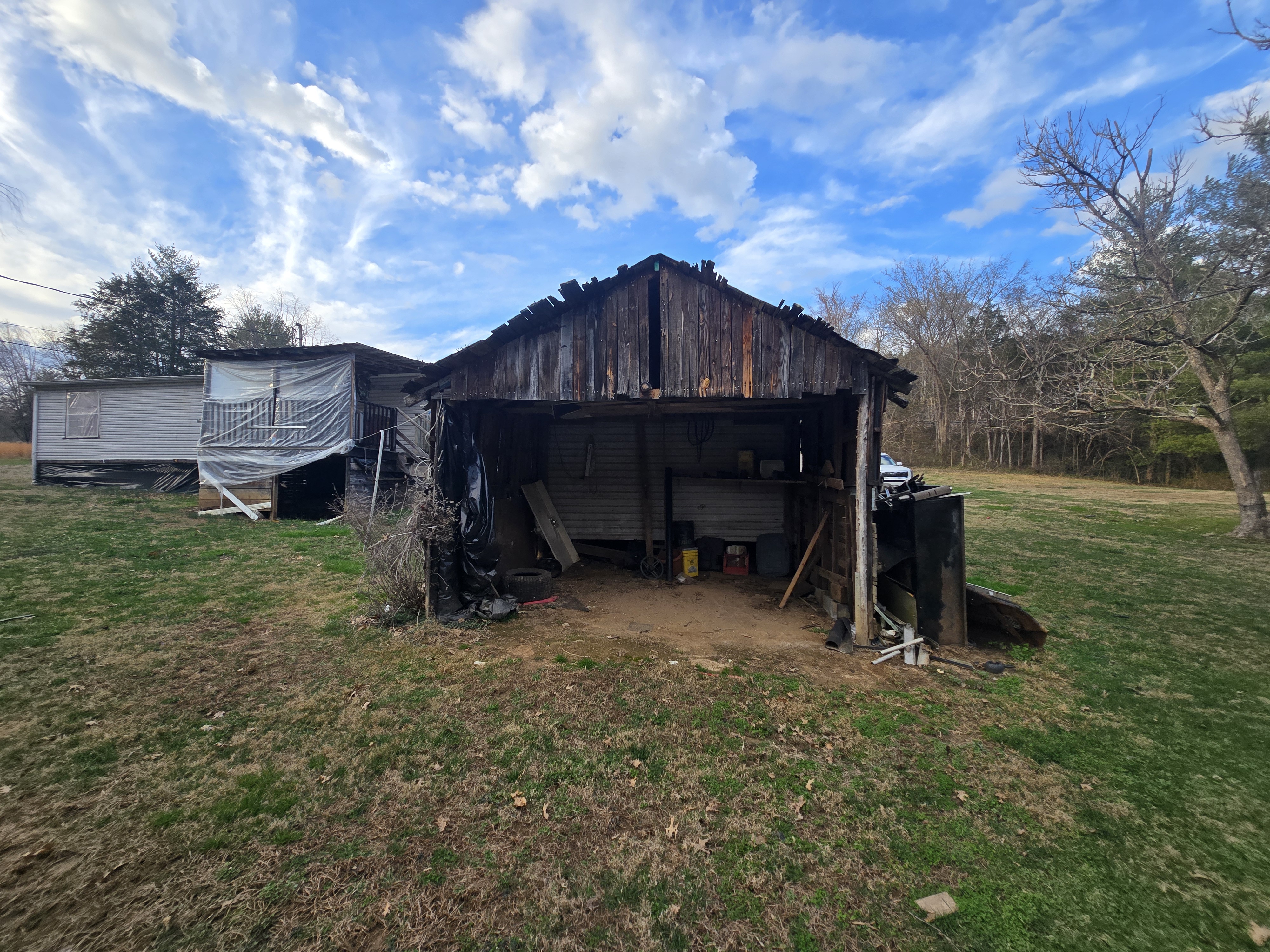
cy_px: 476
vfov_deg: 89.9
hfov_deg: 106.2
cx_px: 635
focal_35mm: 13
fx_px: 477
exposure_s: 1/484
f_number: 2.2
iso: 50
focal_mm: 2.2
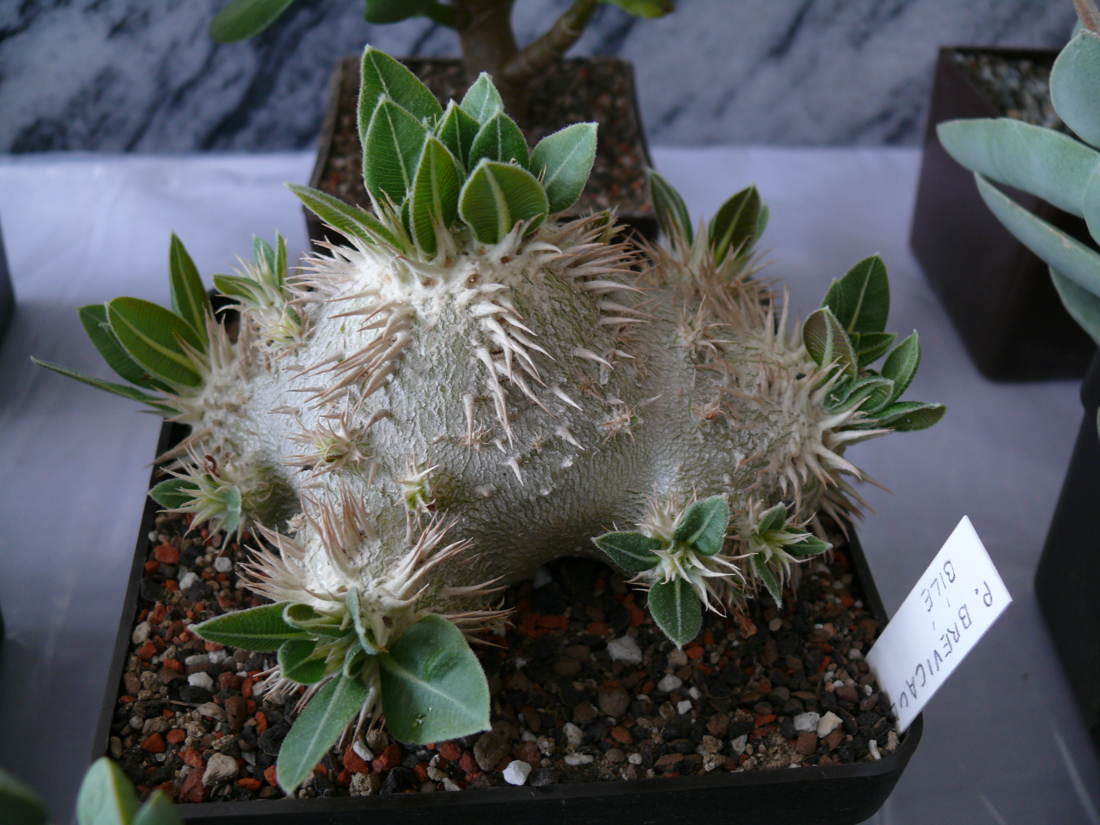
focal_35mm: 35
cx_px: 550
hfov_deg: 52.6
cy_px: 412
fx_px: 1112
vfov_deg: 40.7
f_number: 2.8
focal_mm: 7.4
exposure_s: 1/80
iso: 100
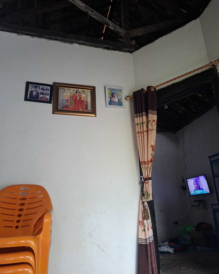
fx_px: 194
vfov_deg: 70.3
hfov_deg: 58.8
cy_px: 140
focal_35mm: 24
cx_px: 109
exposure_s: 1/33
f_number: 1.8
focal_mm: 5.54
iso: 250
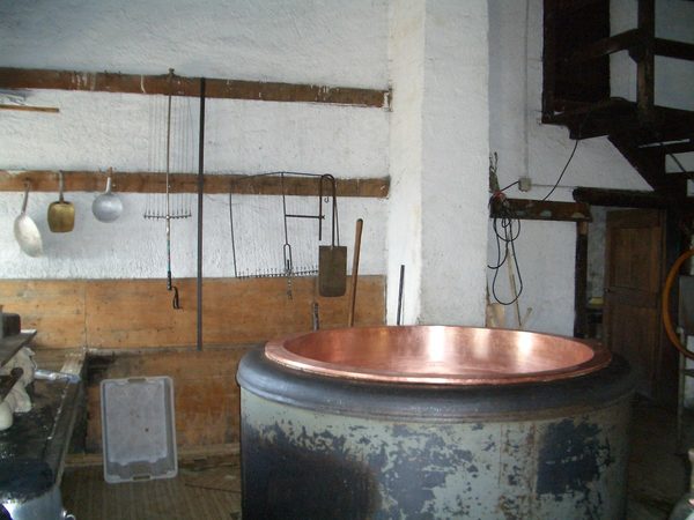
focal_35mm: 35
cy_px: 260
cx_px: 347
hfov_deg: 52.6
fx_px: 702
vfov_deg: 40.7
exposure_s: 1/60
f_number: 2.6
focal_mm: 5.8
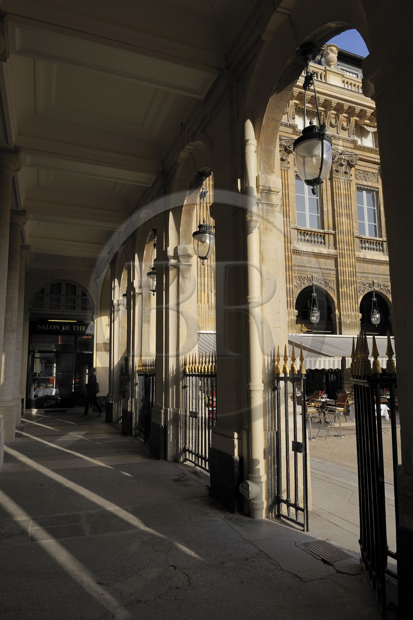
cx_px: 206
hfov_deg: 53.1
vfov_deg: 73.8
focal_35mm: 24
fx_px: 414
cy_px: 310
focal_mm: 24
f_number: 11
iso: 200
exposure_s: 1/160
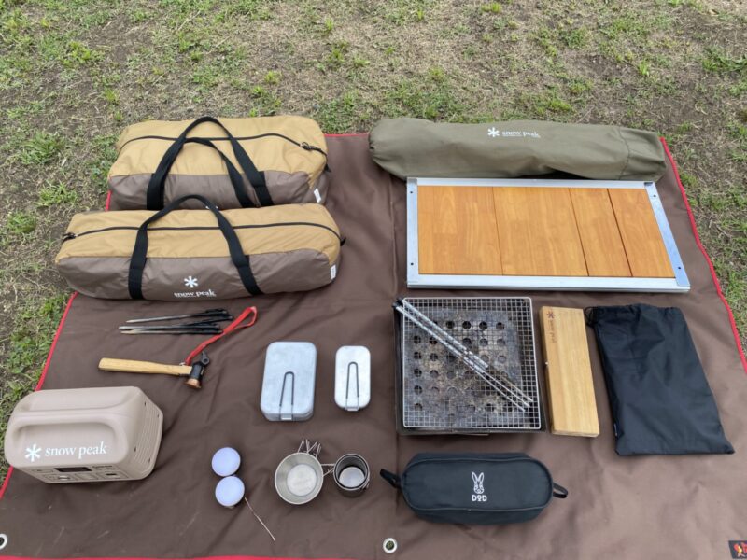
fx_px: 561
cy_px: 280
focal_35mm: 26
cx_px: 374
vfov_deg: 53.1
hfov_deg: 67.3
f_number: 1.8
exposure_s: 1/1362
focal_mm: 4.25
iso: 32
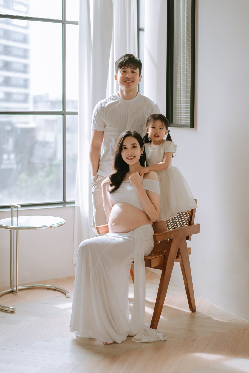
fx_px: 571
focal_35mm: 55
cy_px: 186
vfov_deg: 36.2
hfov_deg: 24.6
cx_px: 124
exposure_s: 1/400
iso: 64
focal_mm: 55
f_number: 1.8
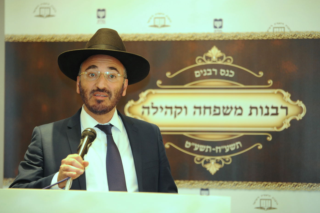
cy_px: 107
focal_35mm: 146
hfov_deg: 14.1
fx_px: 1298
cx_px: 161
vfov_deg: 9.4
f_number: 2.8
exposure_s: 1/160
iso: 2000
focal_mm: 145
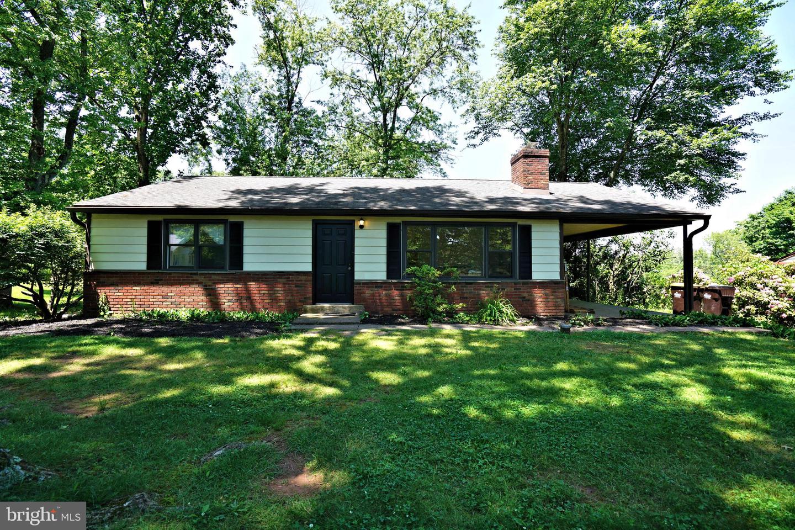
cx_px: 398
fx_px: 353
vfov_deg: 73.7
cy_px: 265
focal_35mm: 16
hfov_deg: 96.7
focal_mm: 16
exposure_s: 1/80
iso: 100
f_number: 6.3
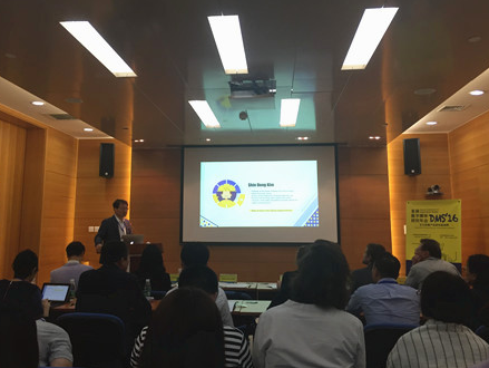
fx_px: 467
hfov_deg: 55.3
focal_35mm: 33
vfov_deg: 42.9
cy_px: 160
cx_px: 226
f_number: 2.2
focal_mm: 4.15
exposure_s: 1/33
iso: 64
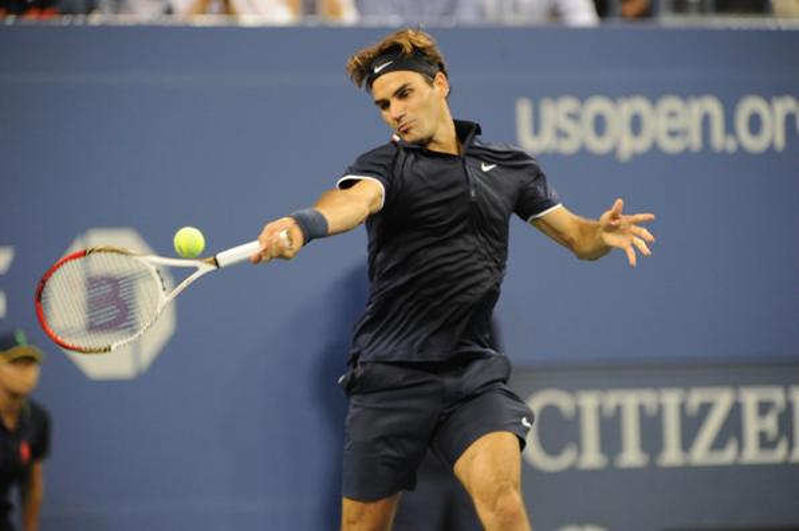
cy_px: 266
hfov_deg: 4.9
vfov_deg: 3.3
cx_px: 400
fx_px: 9311
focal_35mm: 420
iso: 5000
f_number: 4
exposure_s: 1/1000
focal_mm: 420
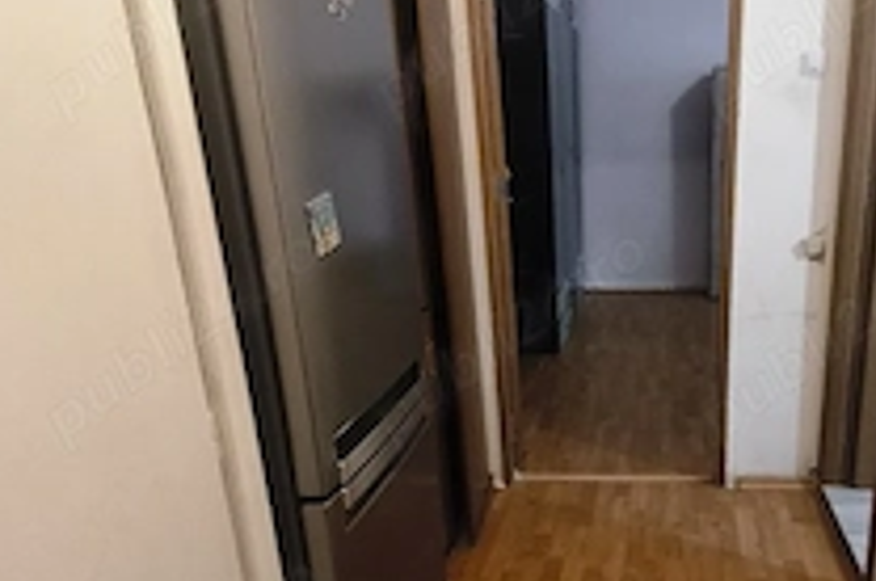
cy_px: 385
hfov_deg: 60.3
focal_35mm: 30
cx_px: 594
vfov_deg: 42.9
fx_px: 729
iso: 400
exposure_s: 1/33.4
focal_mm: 1.65
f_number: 2.2
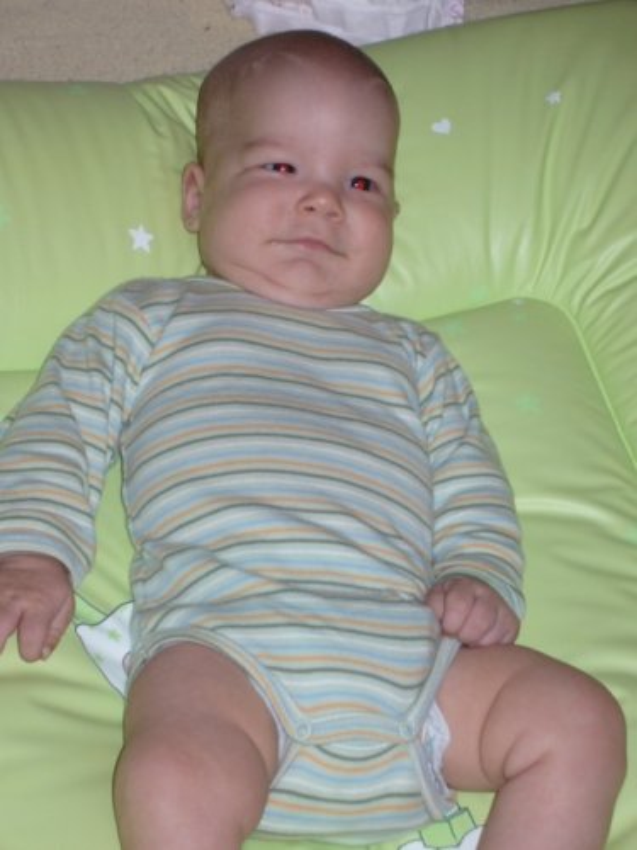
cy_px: 425
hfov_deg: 14.1
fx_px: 2576
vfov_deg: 18.7
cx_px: 318
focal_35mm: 105
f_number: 5
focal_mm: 17.4
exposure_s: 1/60
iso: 100
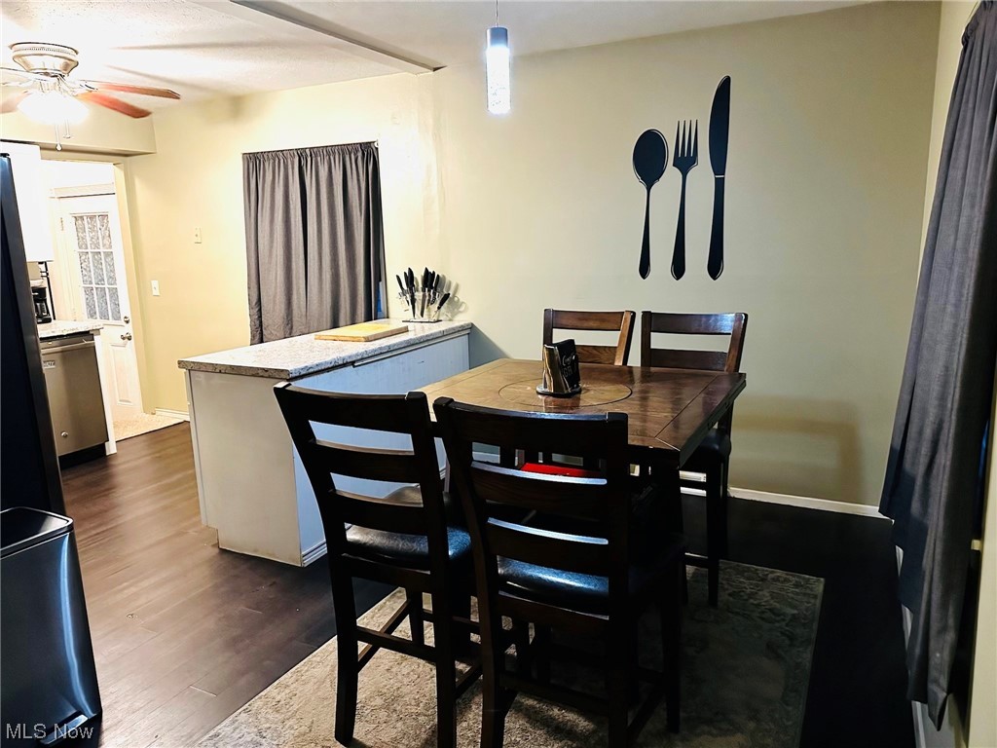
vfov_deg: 56.8
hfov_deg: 71.6
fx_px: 691
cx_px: 498
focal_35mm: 24
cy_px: 374
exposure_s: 1/40
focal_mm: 6.86
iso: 1000
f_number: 1.78
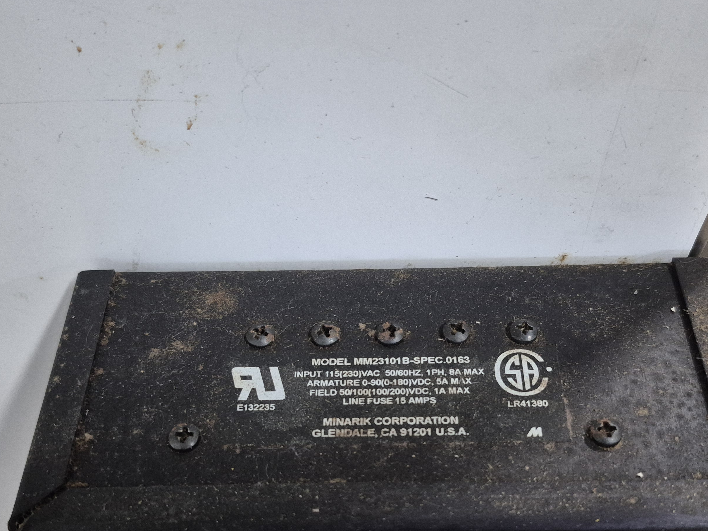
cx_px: 380
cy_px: 369
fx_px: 777
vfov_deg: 37.2
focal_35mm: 38
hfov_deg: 48.9
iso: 800
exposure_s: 1/120
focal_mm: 5.4
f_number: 1.8
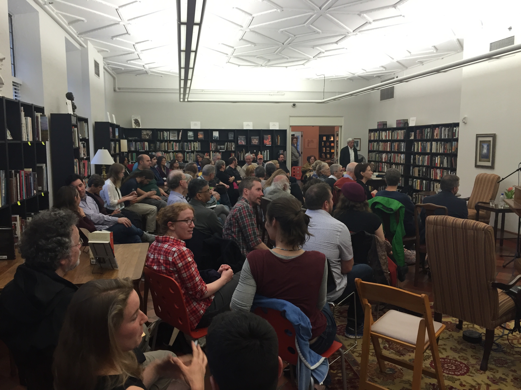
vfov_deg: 48.2
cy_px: 195
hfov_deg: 61.7
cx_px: 260
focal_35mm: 29
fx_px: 436
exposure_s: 1/30
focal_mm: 4.15
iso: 80
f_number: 2.2
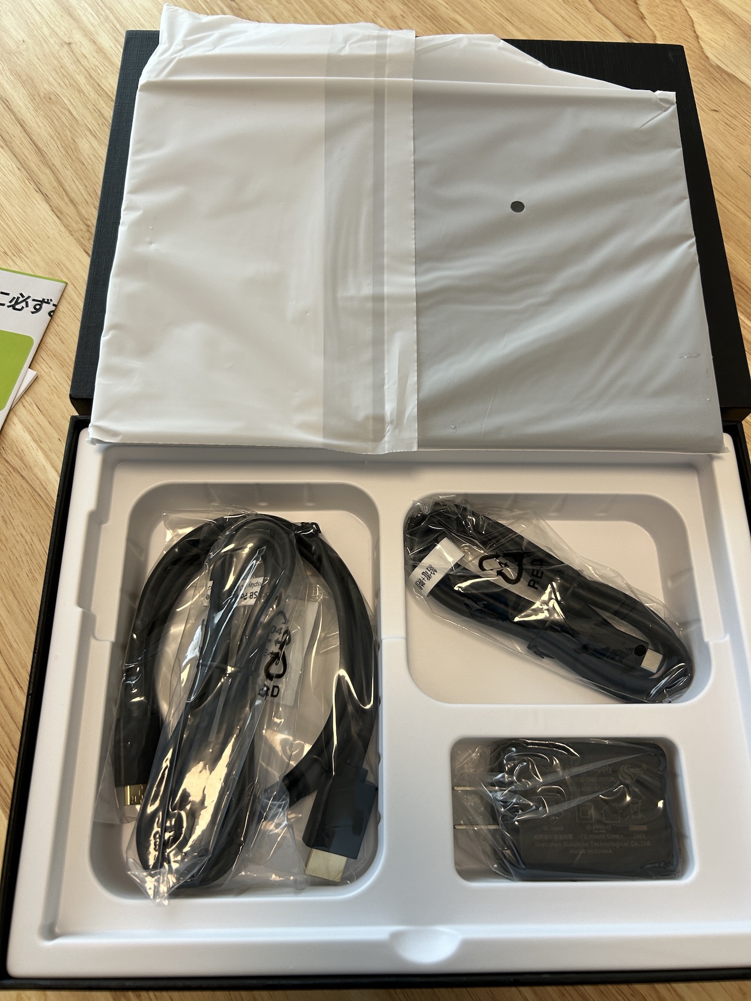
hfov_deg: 53.1
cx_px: 376
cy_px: 500
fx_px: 752
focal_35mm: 26
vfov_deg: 67.3
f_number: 1.5
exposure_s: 1/80
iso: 100
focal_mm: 5.7
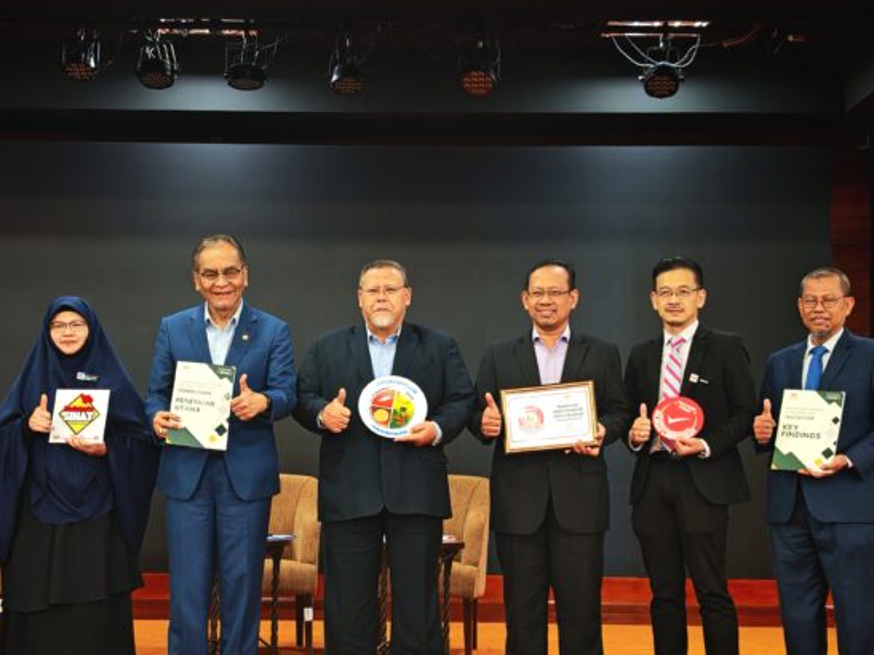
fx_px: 1489
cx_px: 364
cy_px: 399
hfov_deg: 32.6
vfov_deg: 24.8
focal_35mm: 59
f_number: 2
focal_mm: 6.83
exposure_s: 1/33
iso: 200
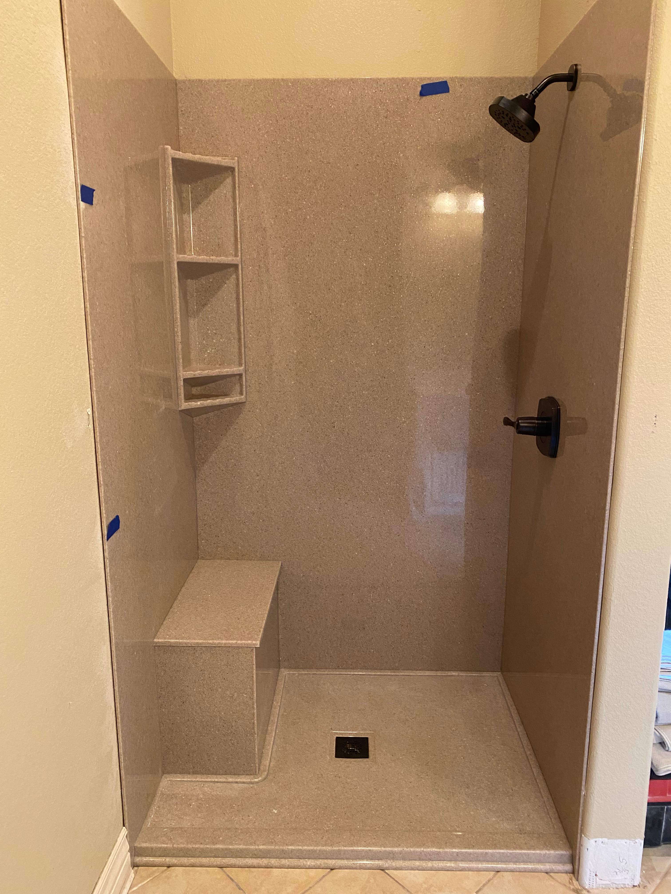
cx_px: 336
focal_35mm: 26
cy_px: 447
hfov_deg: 53.1
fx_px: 672
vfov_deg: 67.3
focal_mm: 4.25
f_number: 1.8
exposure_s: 1/60
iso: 320
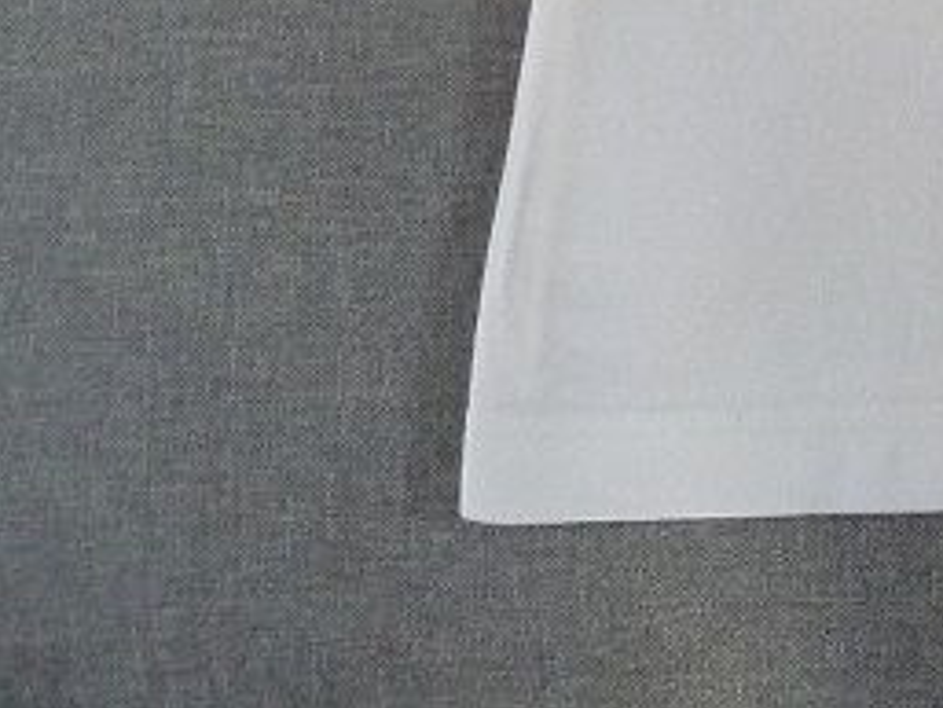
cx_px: 1336
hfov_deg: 18.8
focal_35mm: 94
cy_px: -444
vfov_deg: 14.4
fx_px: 2562
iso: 400
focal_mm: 4.7
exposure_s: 1/30
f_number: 3.3
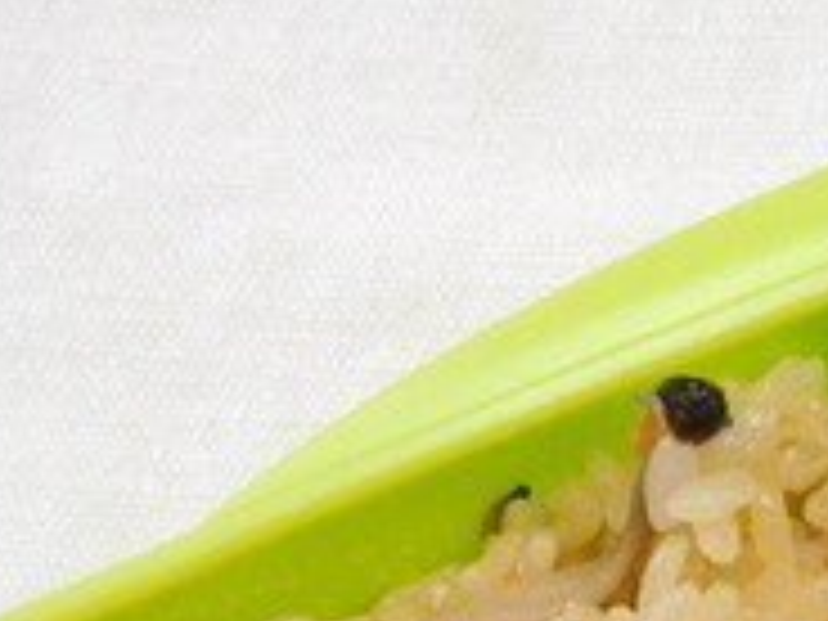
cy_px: 990
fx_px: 2081
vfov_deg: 15.4
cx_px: 1156
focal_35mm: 87
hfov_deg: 20.1
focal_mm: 4.5
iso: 200
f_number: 3.4
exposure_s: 1/30
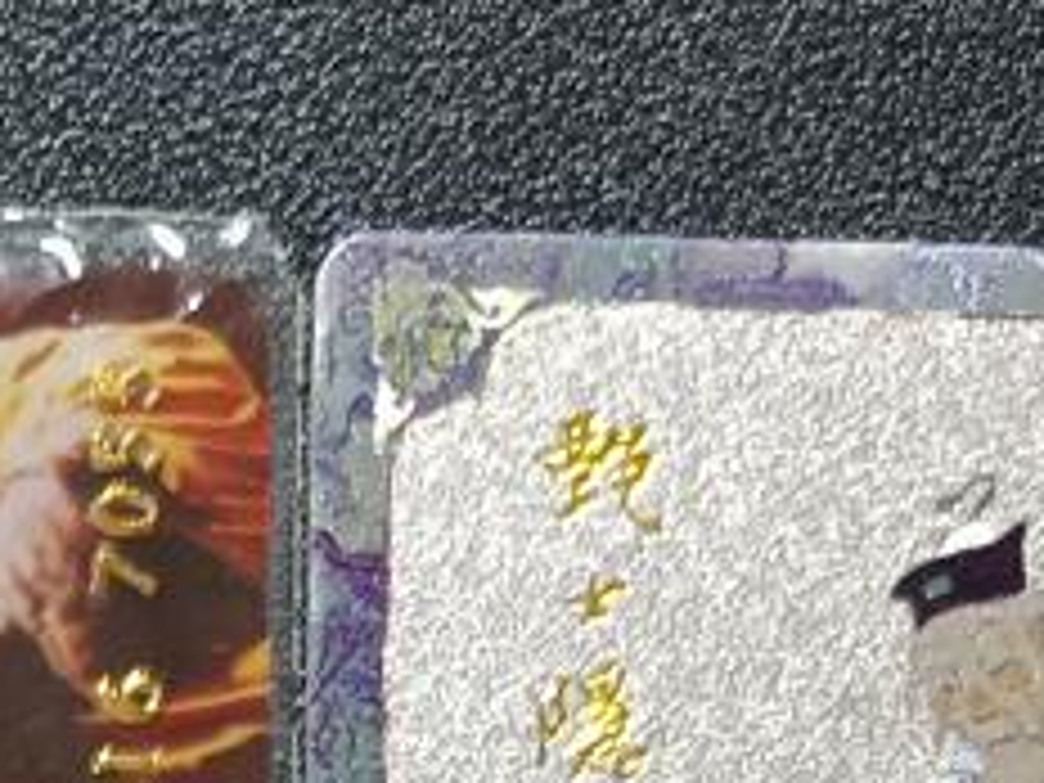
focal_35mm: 145
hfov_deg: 12.9
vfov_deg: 8.7
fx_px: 4373
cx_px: -526
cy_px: 2241
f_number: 1.7
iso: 1043
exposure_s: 1/25
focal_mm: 5.31
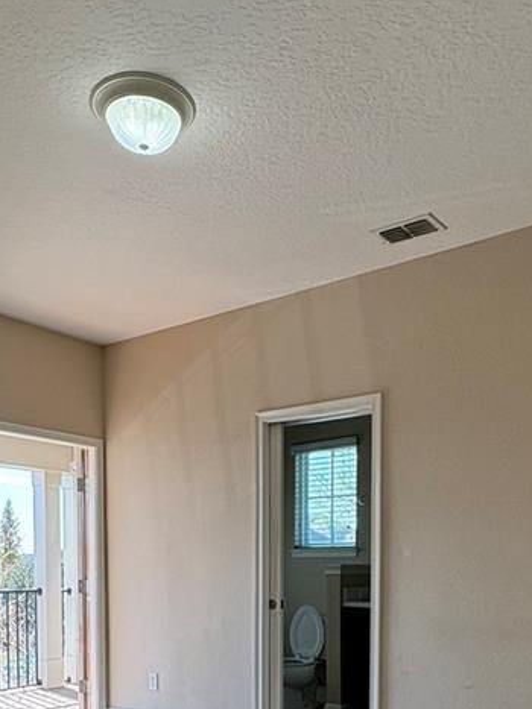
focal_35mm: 36
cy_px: 604
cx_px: 258
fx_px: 738
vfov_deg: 47.4
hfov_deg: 39.6
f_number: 2.2
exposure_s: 1/251
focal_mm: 2.22
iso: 64
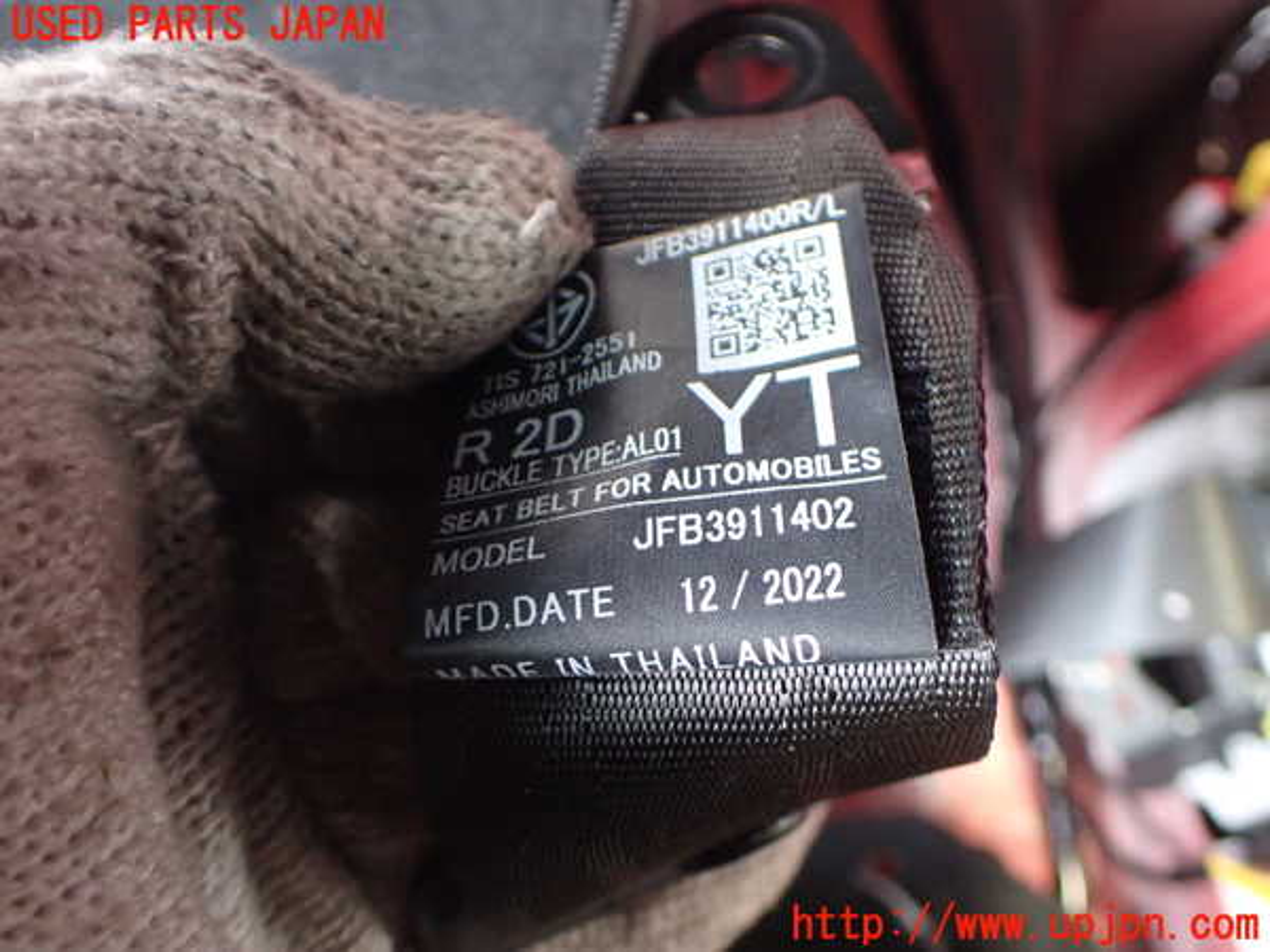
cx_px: 635
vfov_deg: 46.8
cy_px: 476
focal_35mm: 30
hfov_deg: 60.0
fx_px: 1101
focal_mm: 5.4
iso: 800
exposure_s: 1/30
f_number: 2.3
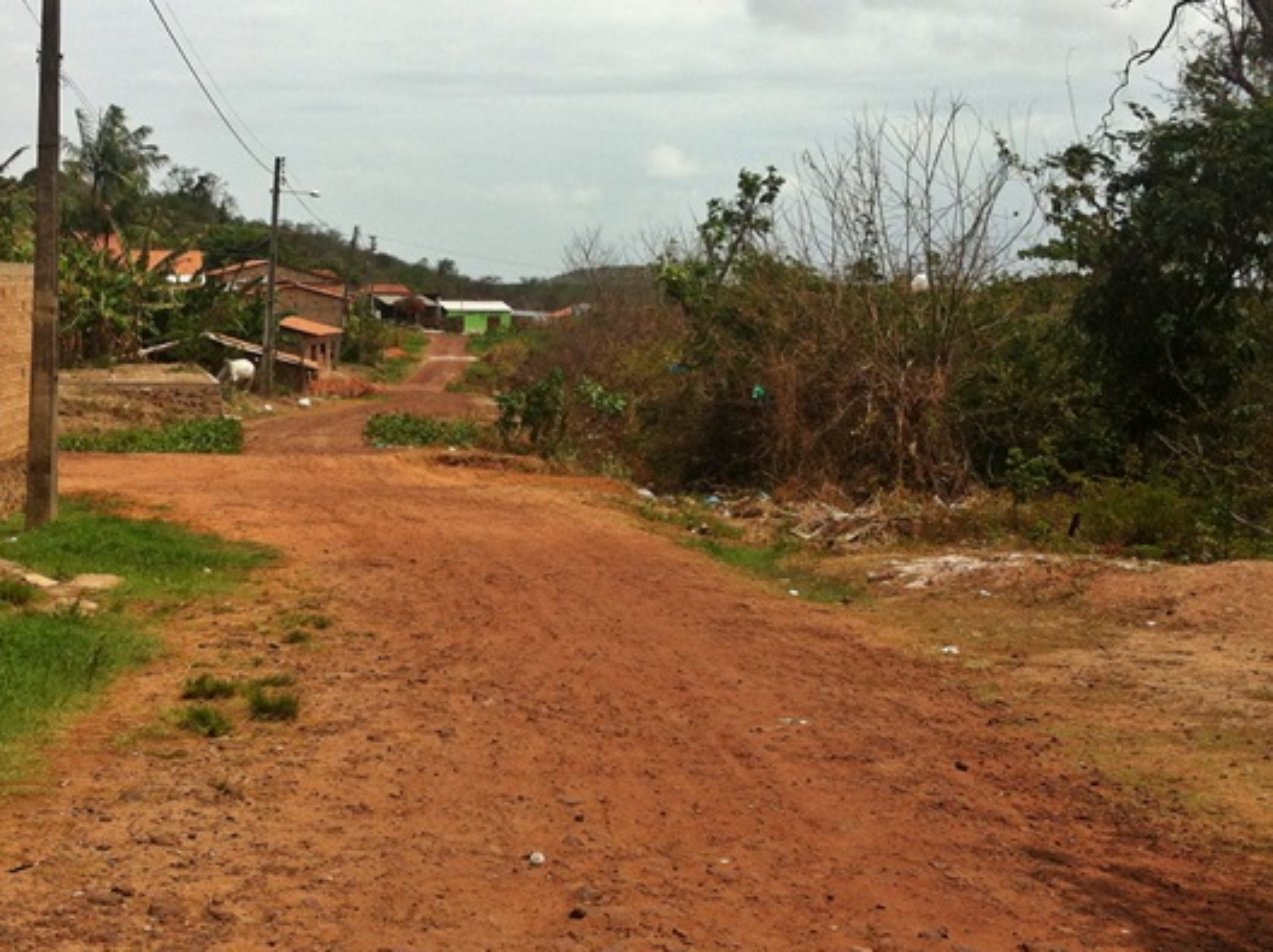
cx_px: 480
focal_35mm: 53
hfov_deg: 36.0
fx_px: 1947
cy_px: 484
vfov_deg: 27.5
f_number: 2.8
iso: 80
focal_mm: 3.85
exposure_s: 1/2011
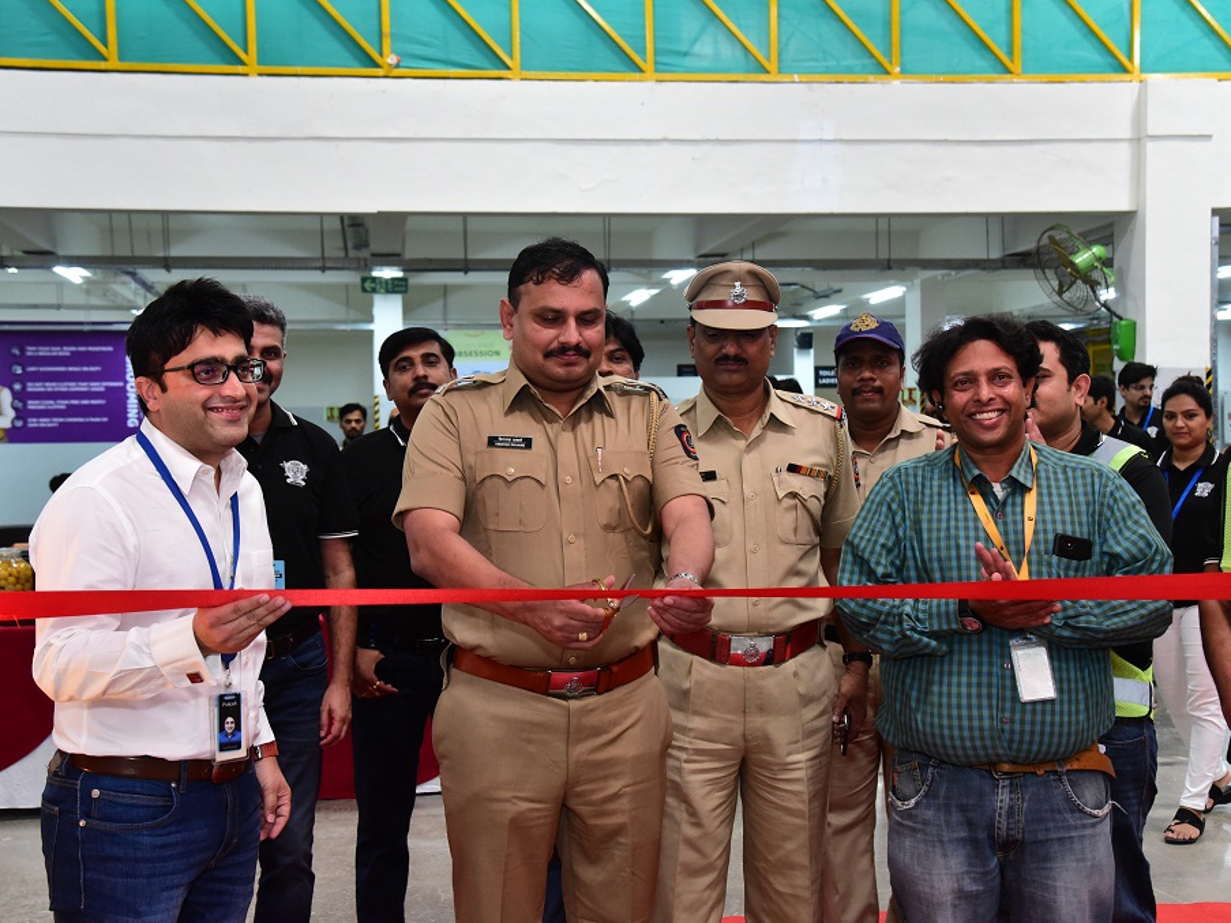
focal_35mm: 48
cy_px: 460
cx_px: 600
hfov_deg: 39.7
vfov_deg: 30.3
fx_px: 1707
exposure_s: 1/125
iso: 3200
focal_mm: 44
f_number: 5.6
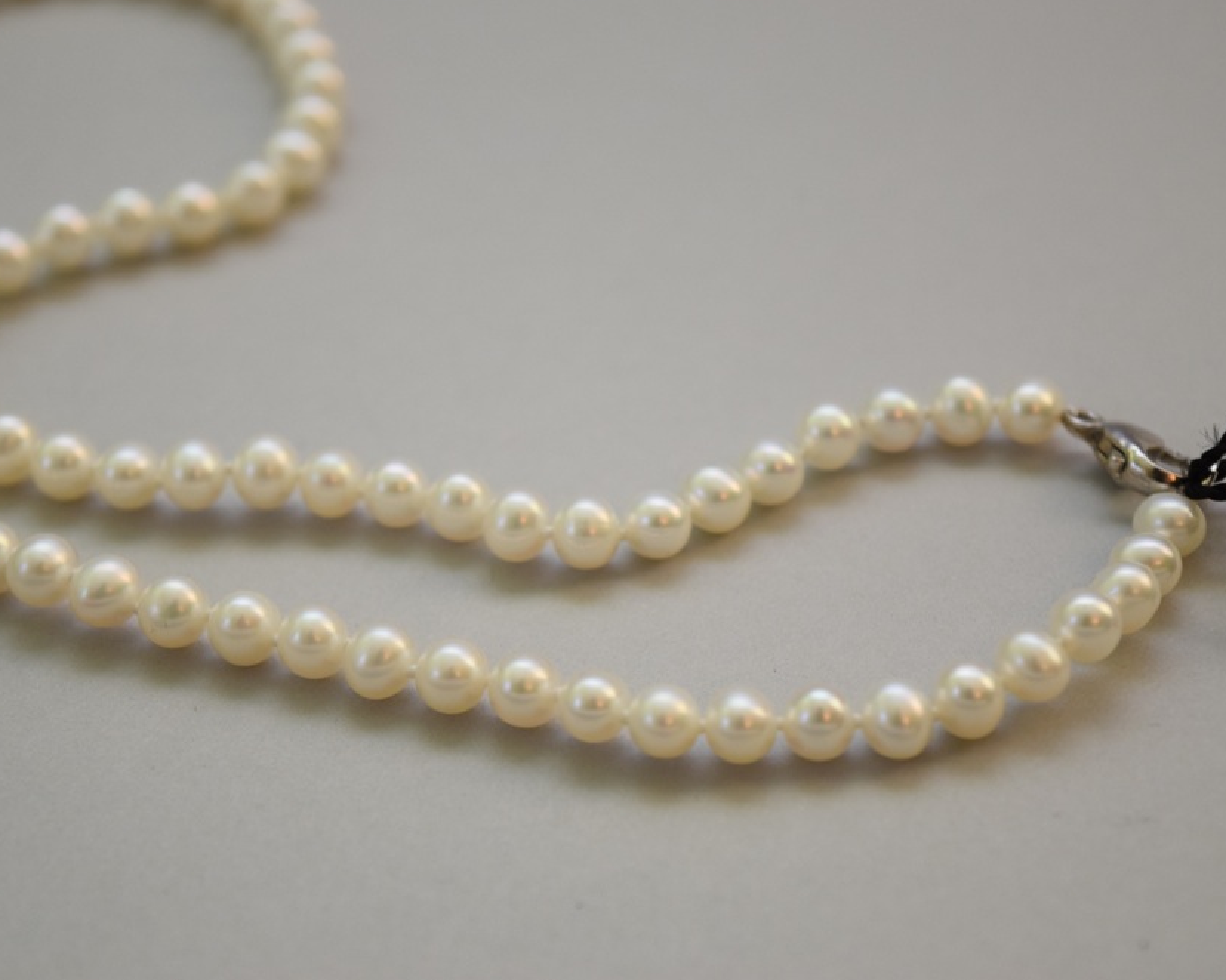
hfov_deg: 20.5
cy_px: 489
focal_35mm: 94
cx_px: 508
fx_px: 3394
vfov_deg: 16.4
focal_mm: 55
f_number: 5.6
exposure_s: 1/80
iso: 800
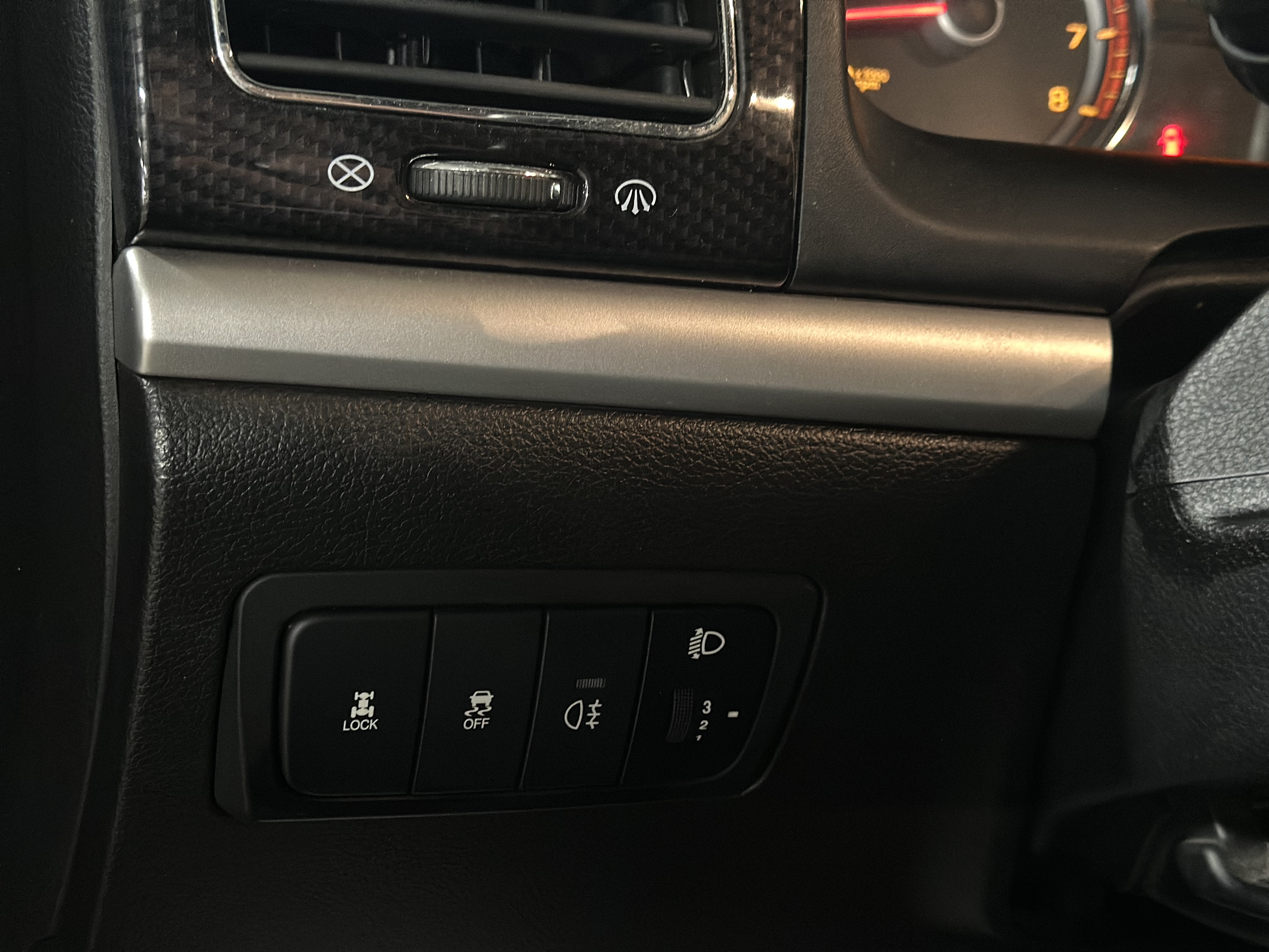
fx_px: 1760
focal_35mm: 48
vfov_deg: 30.3
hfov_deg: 39.7
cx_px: 634
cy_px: 476
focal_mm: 6.86
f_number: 1.78
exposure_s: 1/19
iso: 1000
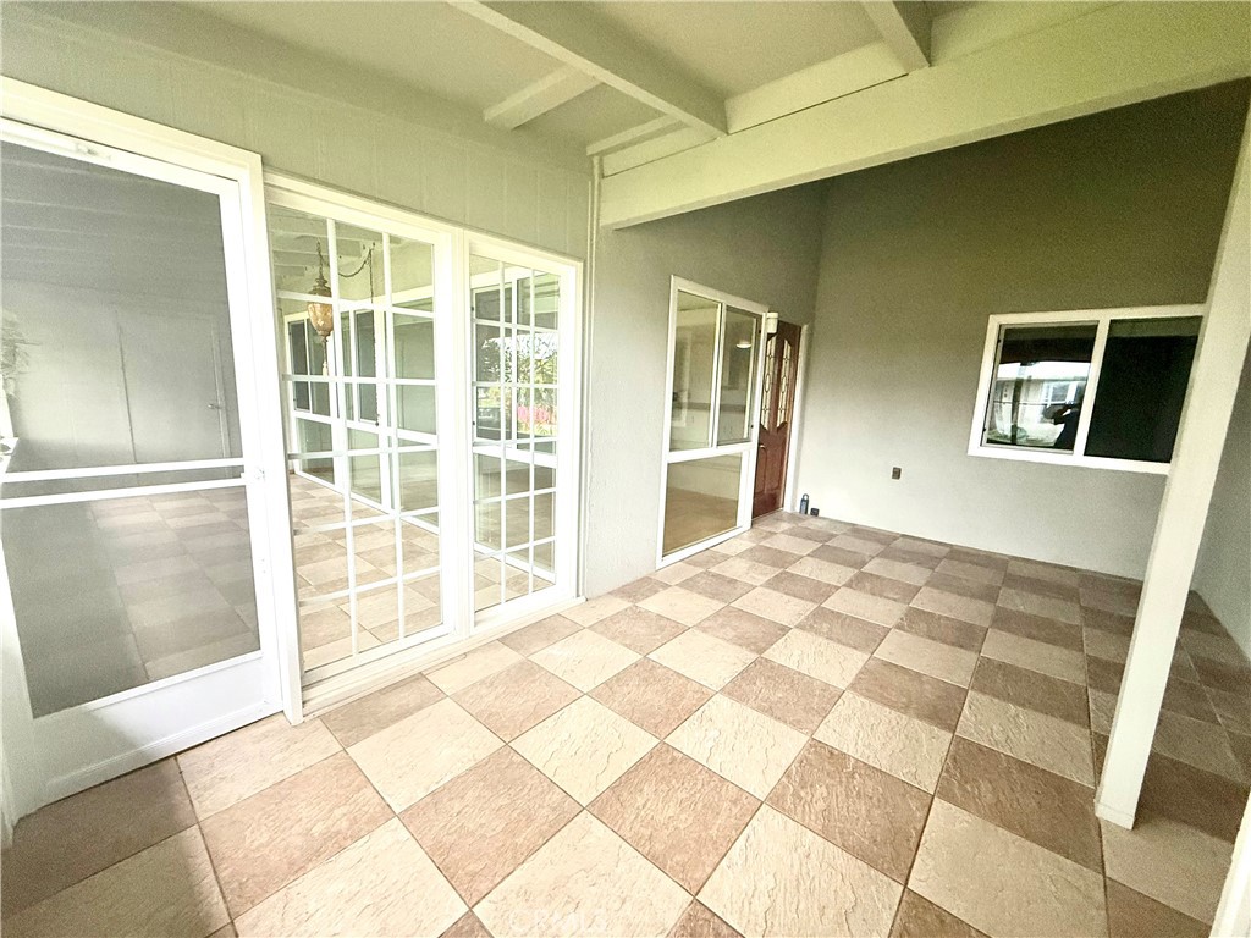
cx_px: 626
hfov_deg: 102.1
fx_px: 506
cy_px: 469
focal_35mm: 14
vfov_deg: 85.7
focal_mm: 2.22
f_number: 2.2
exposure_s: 1/60
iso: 400
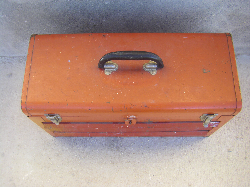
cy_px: 94
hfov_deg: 49.0
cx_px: 125
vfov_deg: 37.7
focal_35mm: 38
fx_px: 274
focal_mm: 6.3
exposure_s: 1/80
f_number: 3.5
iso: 64
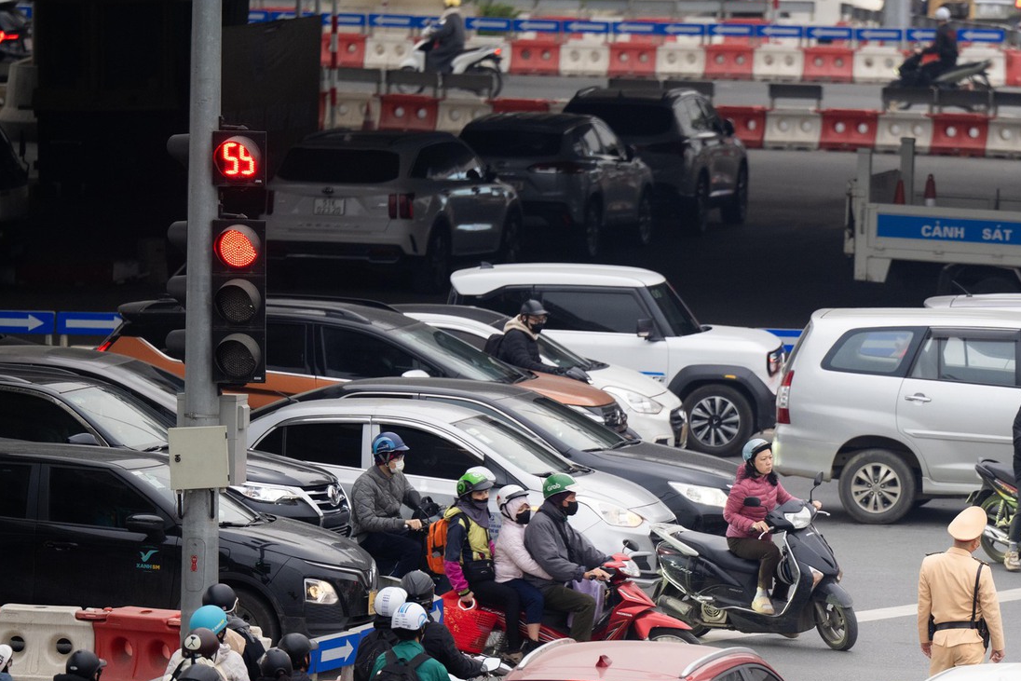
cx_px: 898
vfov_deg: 3.8
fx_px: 10352
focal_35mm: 365
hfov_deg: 5.6
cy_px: 553
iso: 640
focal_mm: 200
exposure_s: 1/250
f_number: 2.8
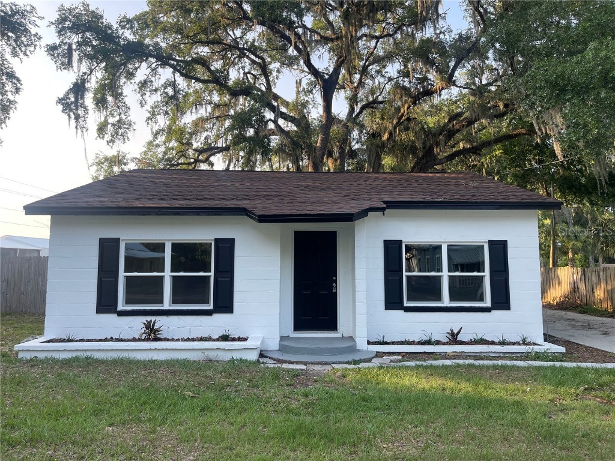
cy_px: 230
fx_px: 444
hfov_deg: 69.4
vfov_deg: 54.9
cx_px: 308
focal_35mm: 25
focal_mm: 5.1
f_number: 1.6
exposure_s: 1/474
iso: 32
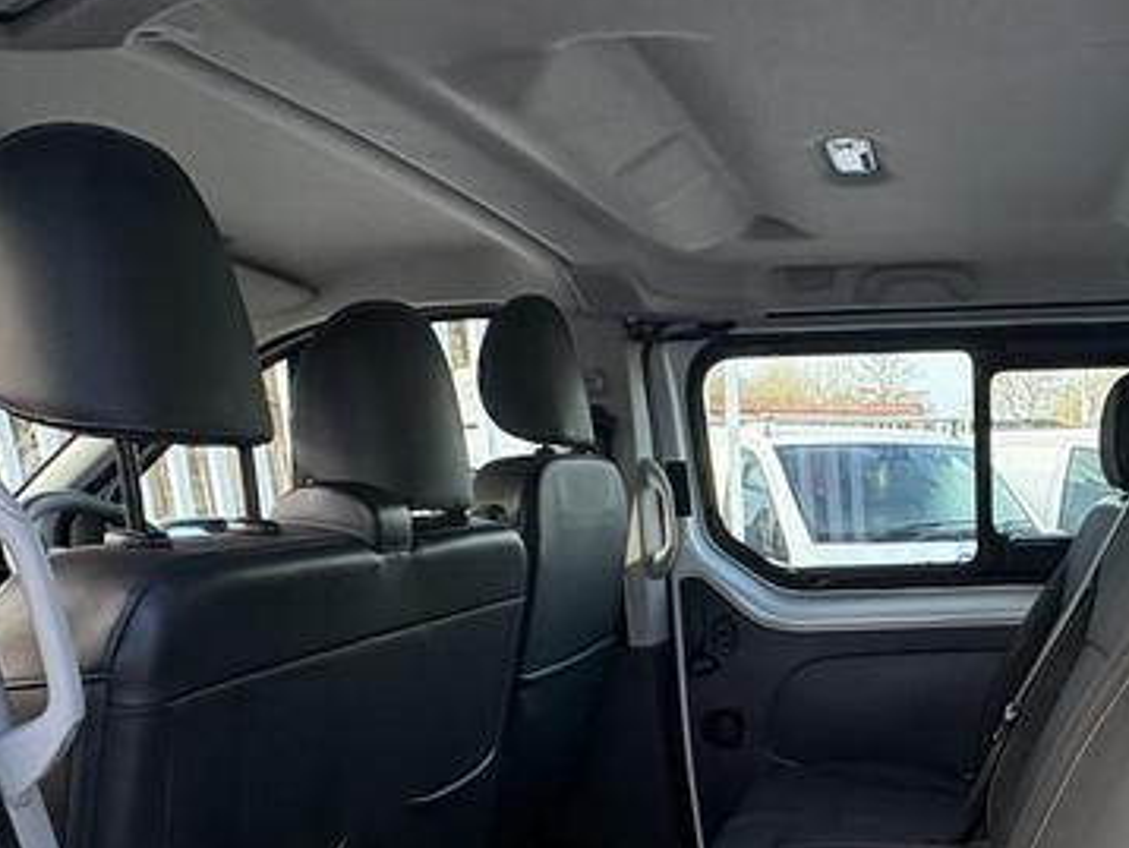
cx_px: 956
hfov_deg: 48.5
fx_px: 1142
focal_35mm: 35
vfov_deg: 37.7
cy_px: 782
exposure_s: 1/136
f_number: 2.2
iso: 100
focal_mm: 2.22
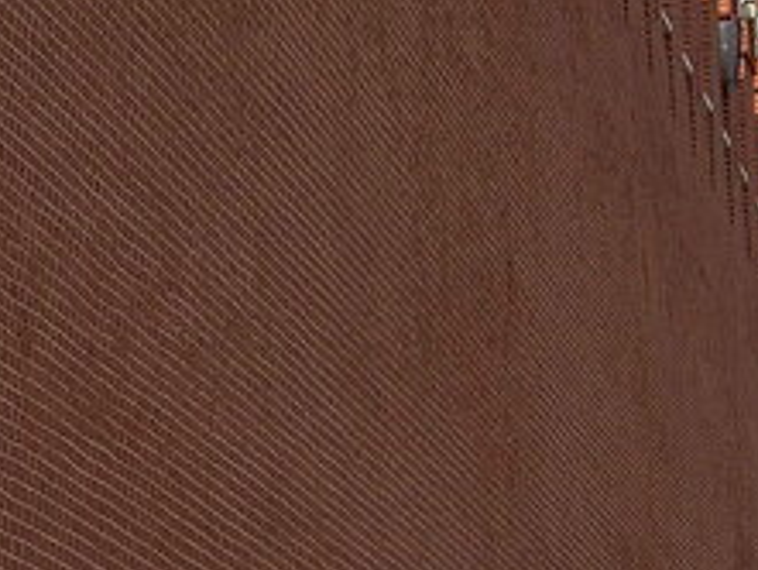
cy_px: 397
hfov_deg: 7.4
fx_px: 5718
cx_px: 1266
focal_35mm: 261
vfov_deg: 5.7
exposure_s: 1/160
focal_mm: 27
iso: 100
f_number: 10
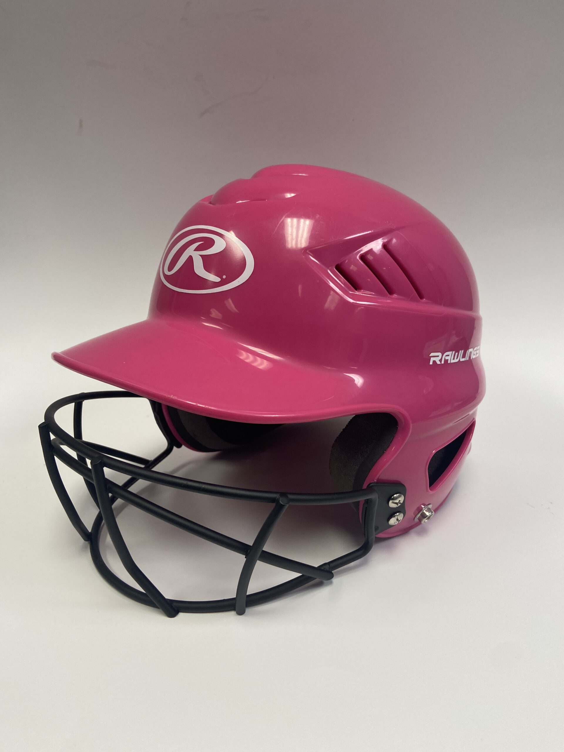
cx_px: 282
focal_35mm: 26
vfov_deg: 67.3
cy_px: 376
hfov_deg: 53.1
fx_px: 565
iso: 125
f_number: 1.8
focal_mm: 4.25
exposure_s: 1/120
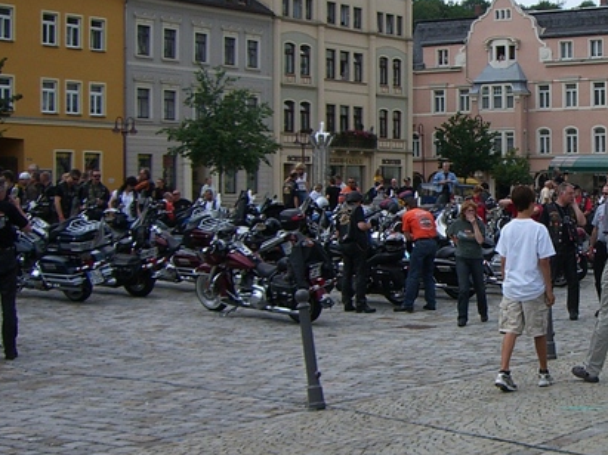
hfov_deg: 25.4
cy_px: 194
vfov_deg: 19.9
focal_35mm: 74
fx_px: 1299
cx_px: 570
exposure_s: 1/640
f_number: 4.3
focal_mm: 6.2
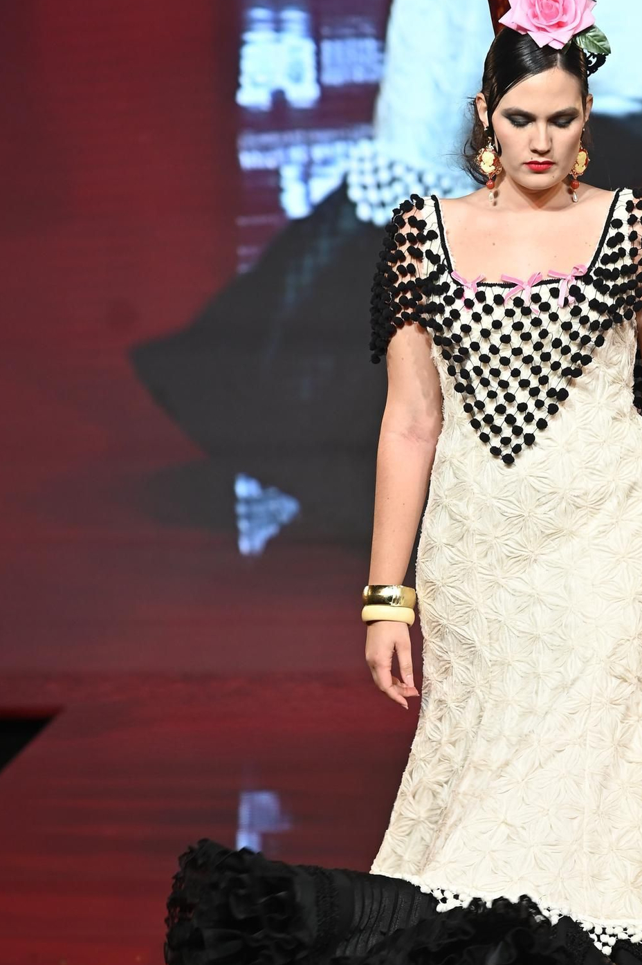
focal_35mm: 181
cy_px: 577
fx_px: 4849
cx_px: 529
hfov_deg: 7.6
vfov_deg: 11.4
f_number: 4
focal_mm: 105
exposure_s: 1/160
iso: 1000
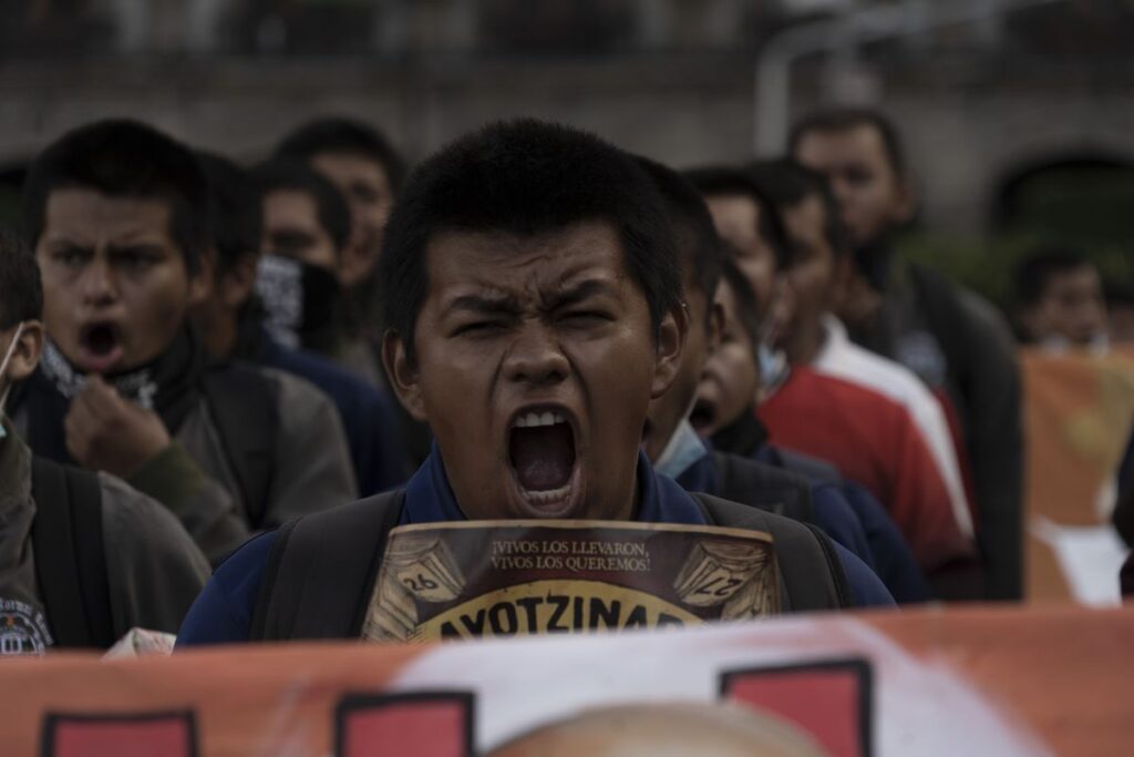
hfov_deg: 13.1
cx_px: 567
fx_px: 4946
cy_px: 378
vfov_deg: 8.7
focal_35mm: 157
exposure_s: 1/160
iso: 200
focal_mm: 157
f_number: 6.3
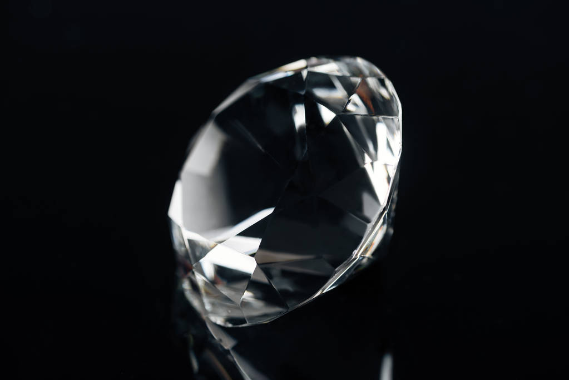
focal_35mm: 105
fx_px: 1660
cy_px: 190
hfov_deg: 19.4
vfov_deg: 13.1
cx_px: 284
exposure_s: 1/160
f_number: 9
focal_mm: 105
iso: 64
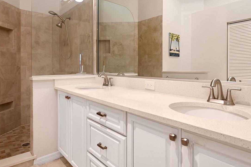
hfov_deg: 78.6
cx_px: 130
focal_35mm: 22
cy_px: 67
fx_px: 153
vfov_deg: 56.8
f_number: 5
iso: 1000
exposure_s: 1/100
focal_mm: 10
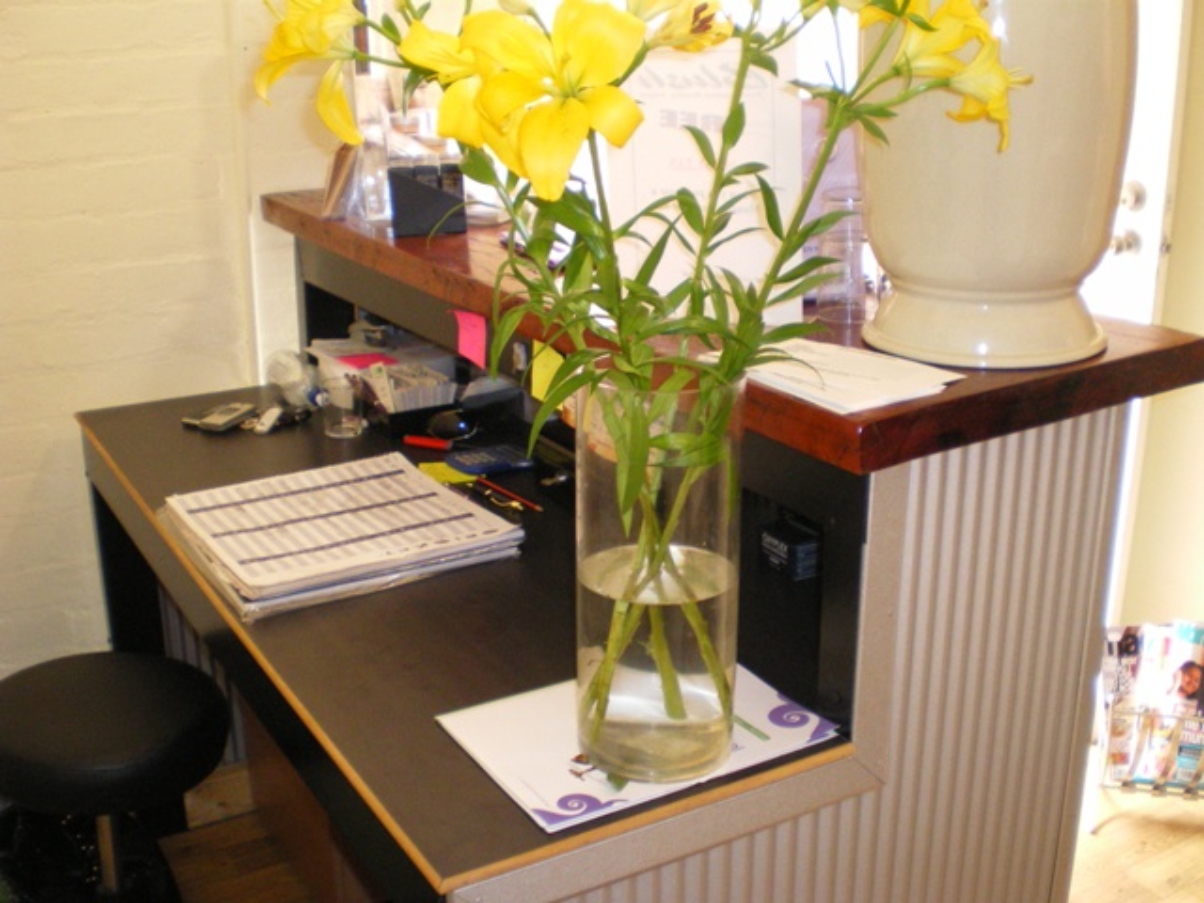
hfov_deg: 49.0
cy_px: 452
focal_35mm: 38
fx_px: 1322
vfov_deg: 37.7
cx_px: 602
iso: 400
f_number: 3.1
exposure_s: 1/50
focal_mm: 6.3
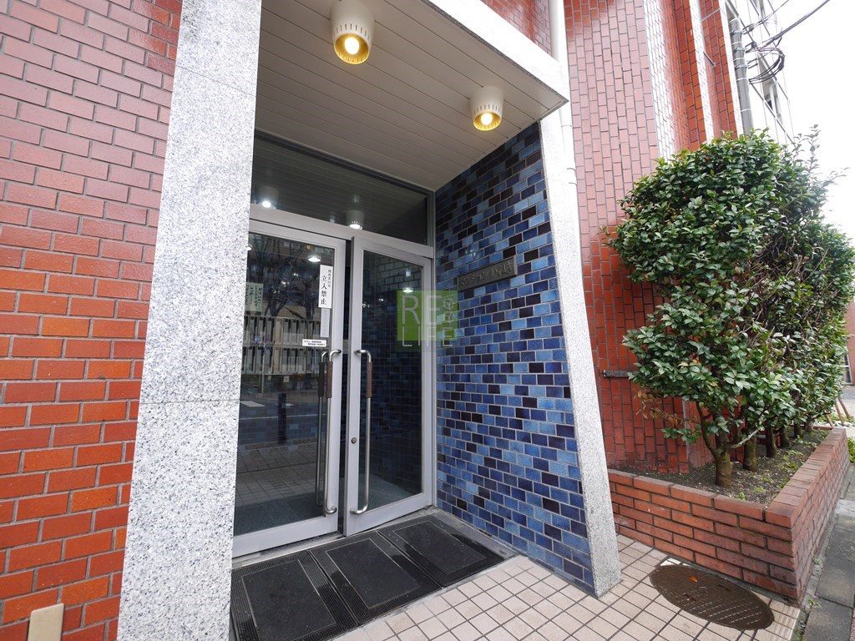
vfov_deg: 85.7
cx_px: 428
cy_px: 320
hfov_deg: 102.1
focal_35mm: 14
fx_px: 346
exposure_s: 1/60
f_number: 4
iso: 200
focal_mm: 7
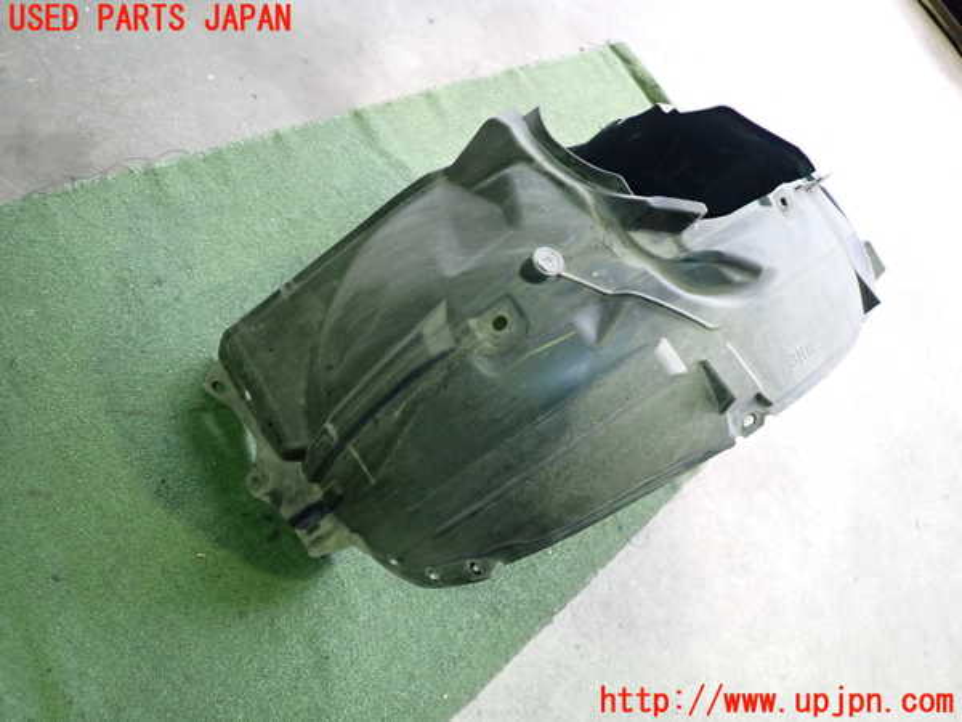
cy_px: 361
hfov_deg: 69.4
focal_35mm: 25
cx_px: 481
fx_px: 695
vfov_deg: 54.9
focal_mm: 4.5
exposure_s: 1/30
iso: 500
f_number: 2
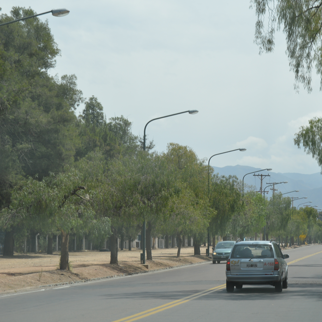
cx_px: 259
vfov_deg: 15.3
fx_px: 1196
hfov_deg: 15.2
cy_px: 153
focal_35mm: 114
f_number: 8
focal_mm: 55
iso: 100
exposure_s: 1/250
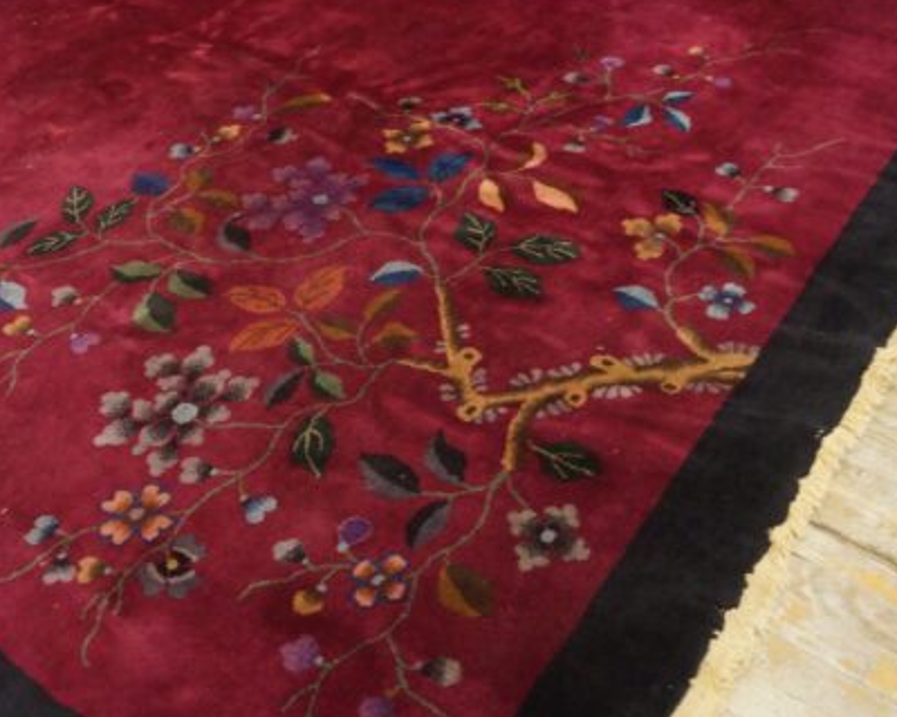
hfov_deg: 46.7
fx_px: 1009
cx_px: 258
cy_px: 274
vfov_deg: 38.9
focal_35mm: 38
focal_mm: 18
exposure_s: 1/60
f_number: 4
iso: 2000
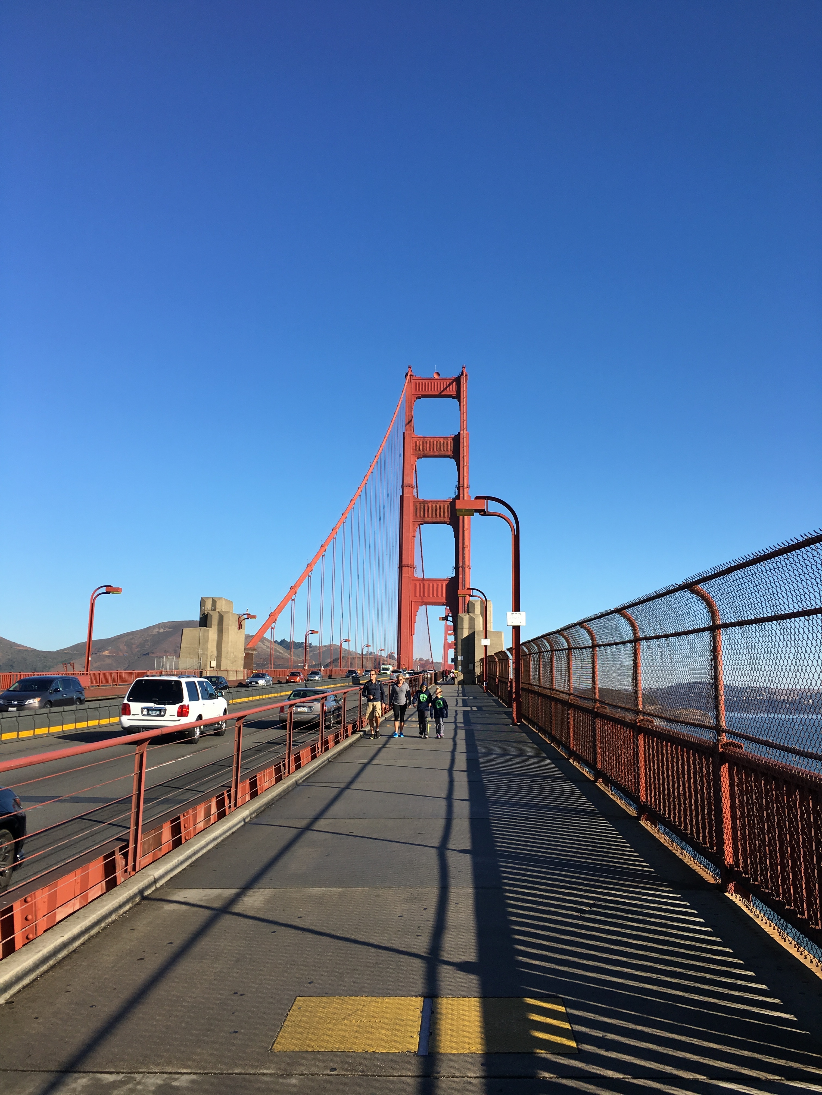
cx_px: 411
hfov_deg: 48.2
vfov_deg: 61.7
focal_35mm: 29
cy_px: 548
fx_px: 918
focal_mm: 4.15
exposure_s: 1/1374
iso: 25
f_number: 2.2
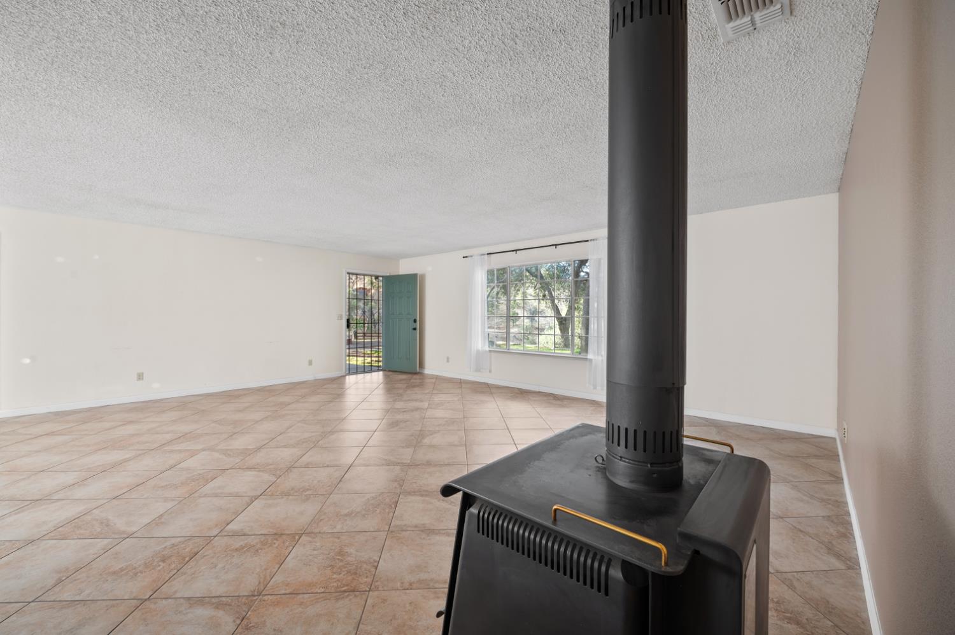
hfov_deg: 104.3
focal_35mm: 14
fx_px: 371
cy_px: 318
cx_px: 478
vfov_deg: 81.1
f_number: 9
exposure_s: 1/1.67
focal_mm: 14
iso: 250
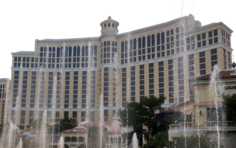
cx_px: 78
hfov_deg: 46.4
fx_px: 270
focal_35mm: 42
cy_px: 106
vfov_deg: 30.2
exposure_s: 1/120
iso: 32
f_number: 2.2
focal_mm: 4.15
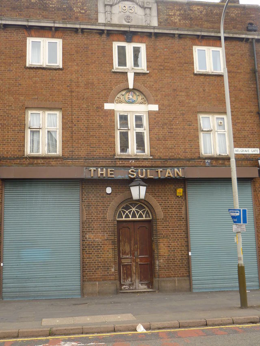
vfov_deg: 50.1
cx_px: 130
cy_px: 173
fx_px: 370
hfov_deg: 38.7
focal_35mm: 37
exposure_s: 1/200
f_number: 2.8
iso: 80
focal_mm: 5.5
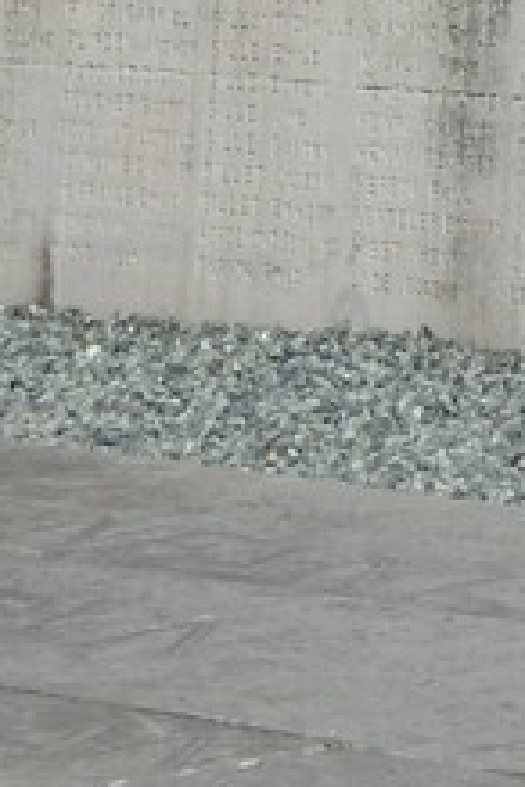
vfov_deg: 6.4
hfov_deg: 4.8
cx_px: 1489
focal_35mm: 277
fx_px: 6059
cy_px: -2063
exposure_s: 1/160
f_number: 16
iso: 200
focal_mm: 38
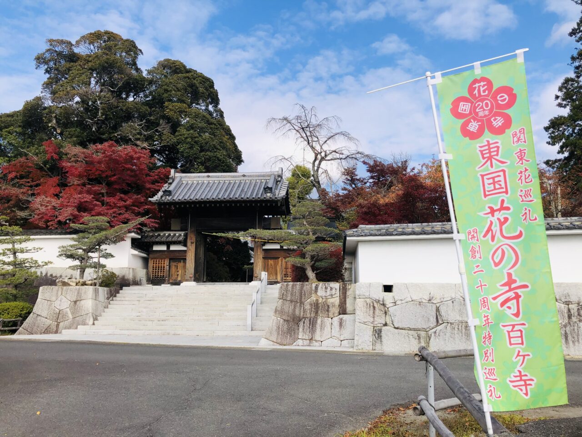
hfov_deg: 63.4
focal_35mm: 28
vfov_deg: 49.7
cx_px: 291
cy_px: 218
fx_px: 471
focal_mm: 3.99
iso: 20
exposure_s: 1/1715
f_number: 1.8
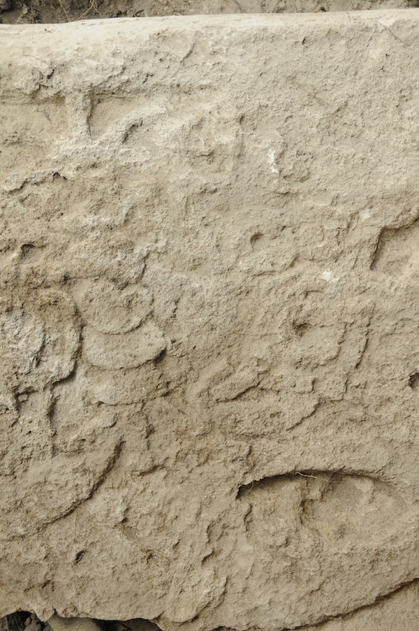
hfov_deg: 28.0
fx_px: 840
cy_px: 316
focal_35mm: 48
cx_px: 210
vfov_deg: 41.2
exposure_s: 1/30
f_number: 7.1
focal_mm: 32
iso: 400
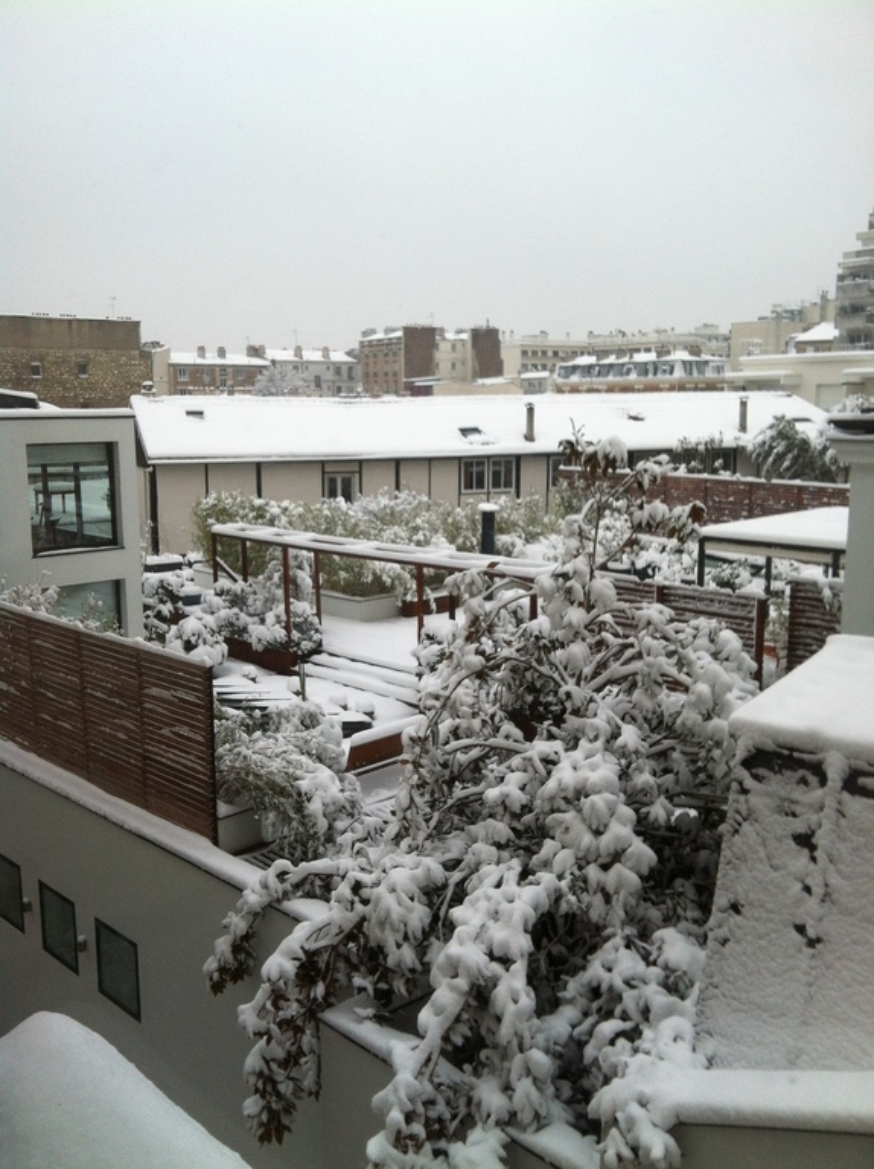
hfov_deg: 40.6
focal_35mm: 35
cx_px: 437
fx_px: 1181
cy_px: 584
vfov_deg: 52.7
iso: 80
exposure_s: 1/343
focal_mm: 3.85
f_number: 2.8
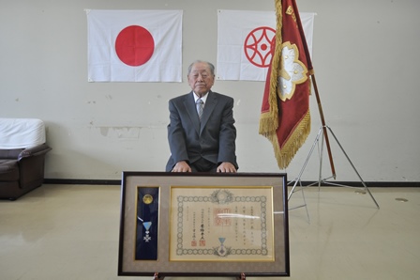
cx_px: 210
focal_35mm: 33
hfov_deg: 57.3
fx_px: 385
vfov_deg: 39.9
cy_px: 140
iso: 800
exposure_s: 1/160
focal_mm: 22
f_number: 4
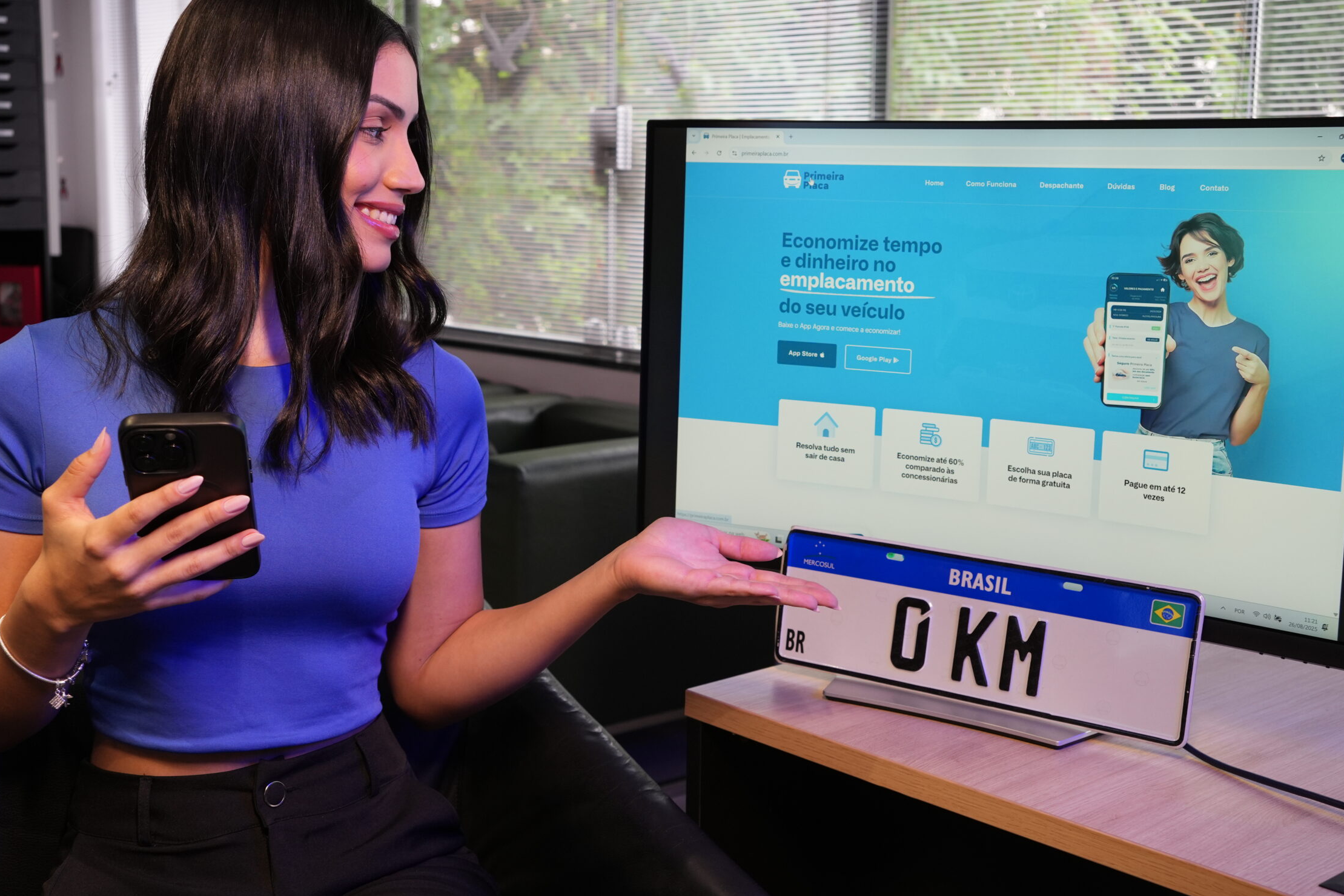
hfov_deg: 43.2
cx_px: 661
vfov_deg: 29.5
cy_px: 415
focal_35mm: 46
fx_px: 1699
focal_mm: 26.3
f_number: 4
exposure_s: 1/60
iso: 400
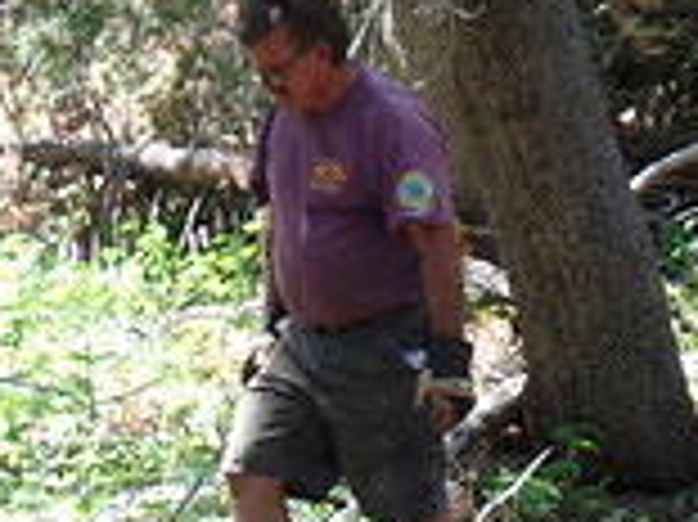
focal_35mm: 215
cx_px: 59
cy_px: 657
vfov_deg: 6.8
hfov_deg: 9.2
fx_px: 4332
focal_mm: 9.2
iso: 80
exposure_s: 1/60
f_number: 3.4
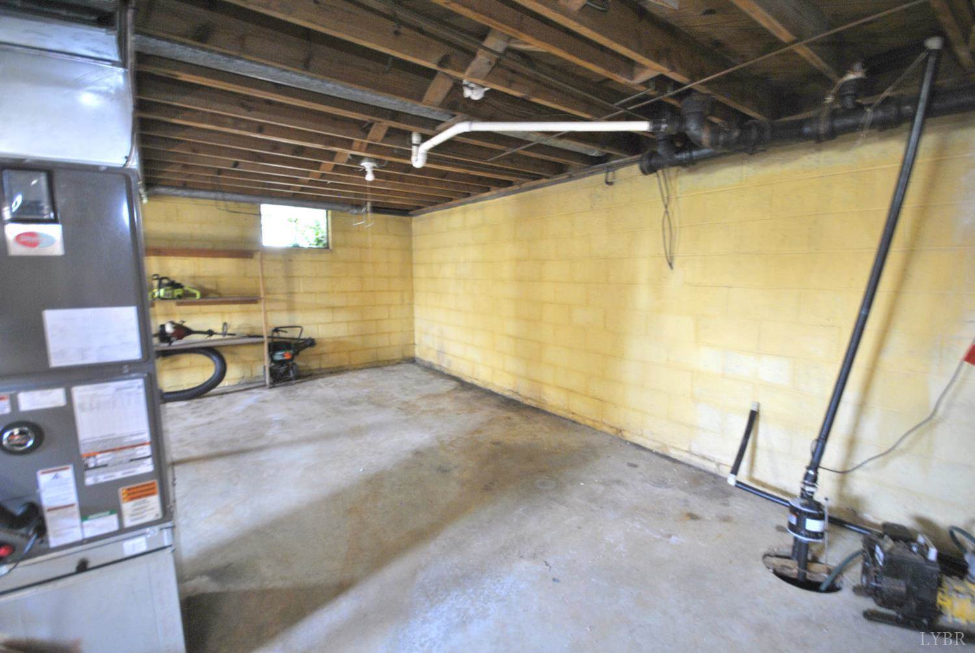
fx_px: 407
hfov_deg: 100.3
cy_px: 326
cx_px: 488
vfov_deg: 77.5
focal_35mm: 15
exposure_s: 1/10
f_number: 4
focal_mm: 10
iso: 400
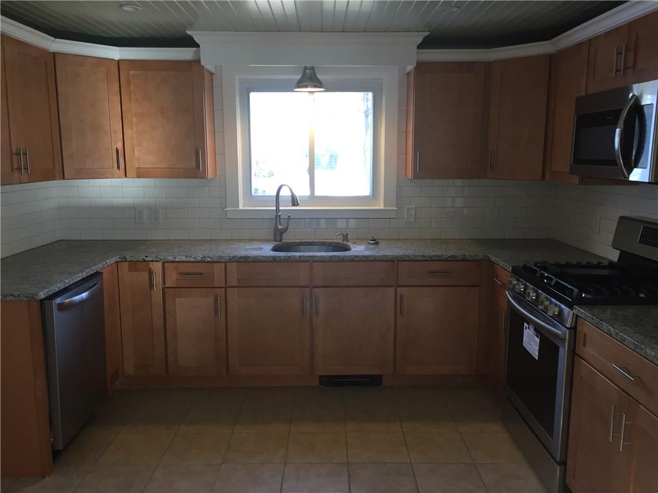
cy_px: 246
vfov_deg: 48.2
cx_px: 329
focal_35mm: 29
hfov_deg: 61.7
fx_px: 551
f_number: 2.2
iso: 50
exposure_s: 1/30
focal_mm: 4.15
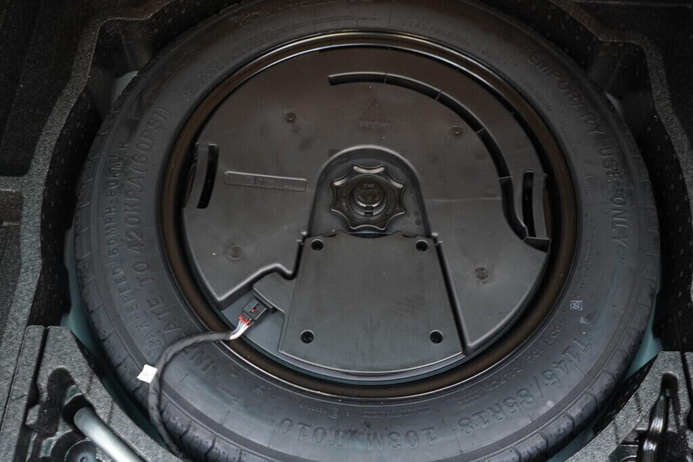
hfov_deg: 53.1
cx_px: 346
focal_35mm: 36
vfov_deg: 36.9
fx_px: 693
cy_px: 231
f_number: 2.8
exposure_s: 1/40
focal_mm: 24
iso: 800
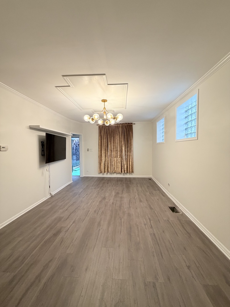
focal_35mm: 14
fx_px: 124
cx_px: 115
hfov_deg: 85.7
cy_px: 154
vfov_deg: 102.1
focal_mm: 2.22
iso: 200
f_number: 2.2
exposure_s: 1/60
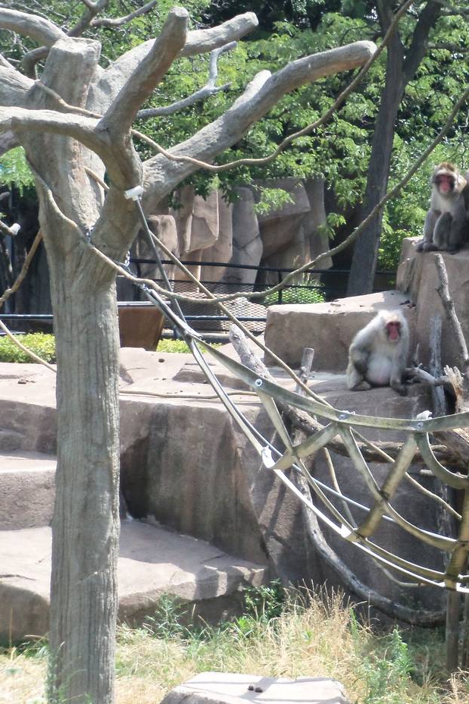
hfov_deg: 5.5
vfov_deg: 8.2
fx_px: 4903
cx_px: 556
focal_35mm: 251
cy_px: 383
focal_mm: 25.3
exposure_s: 1/200
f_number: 5.7
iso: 100
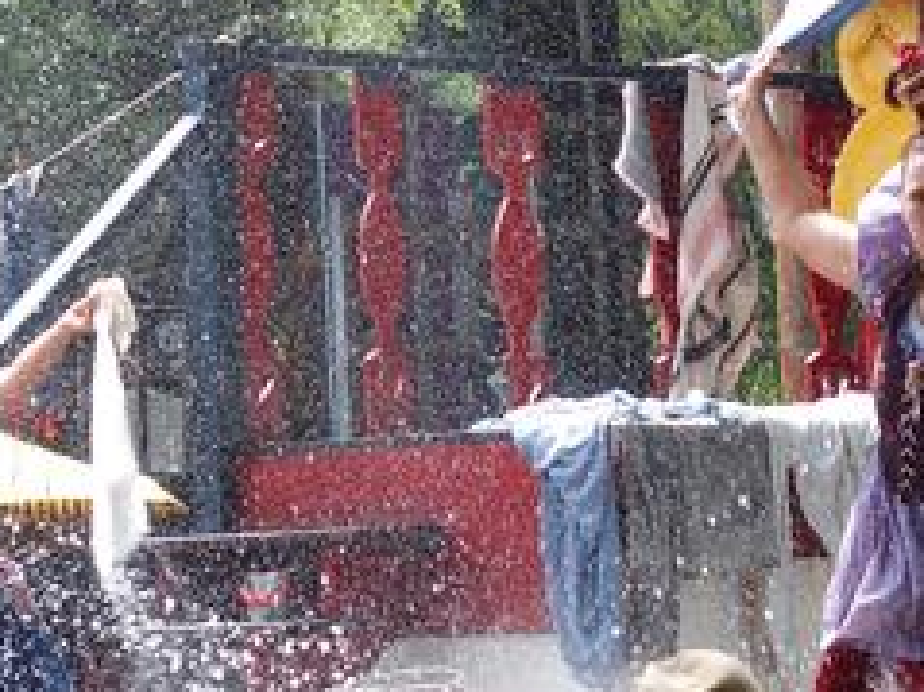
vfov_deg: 5.2
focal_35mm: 283
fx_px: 7550
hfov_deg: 7.0
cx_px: 468
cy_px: 294
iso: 100
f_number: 3.5
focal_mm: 31.8
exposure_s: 1/400
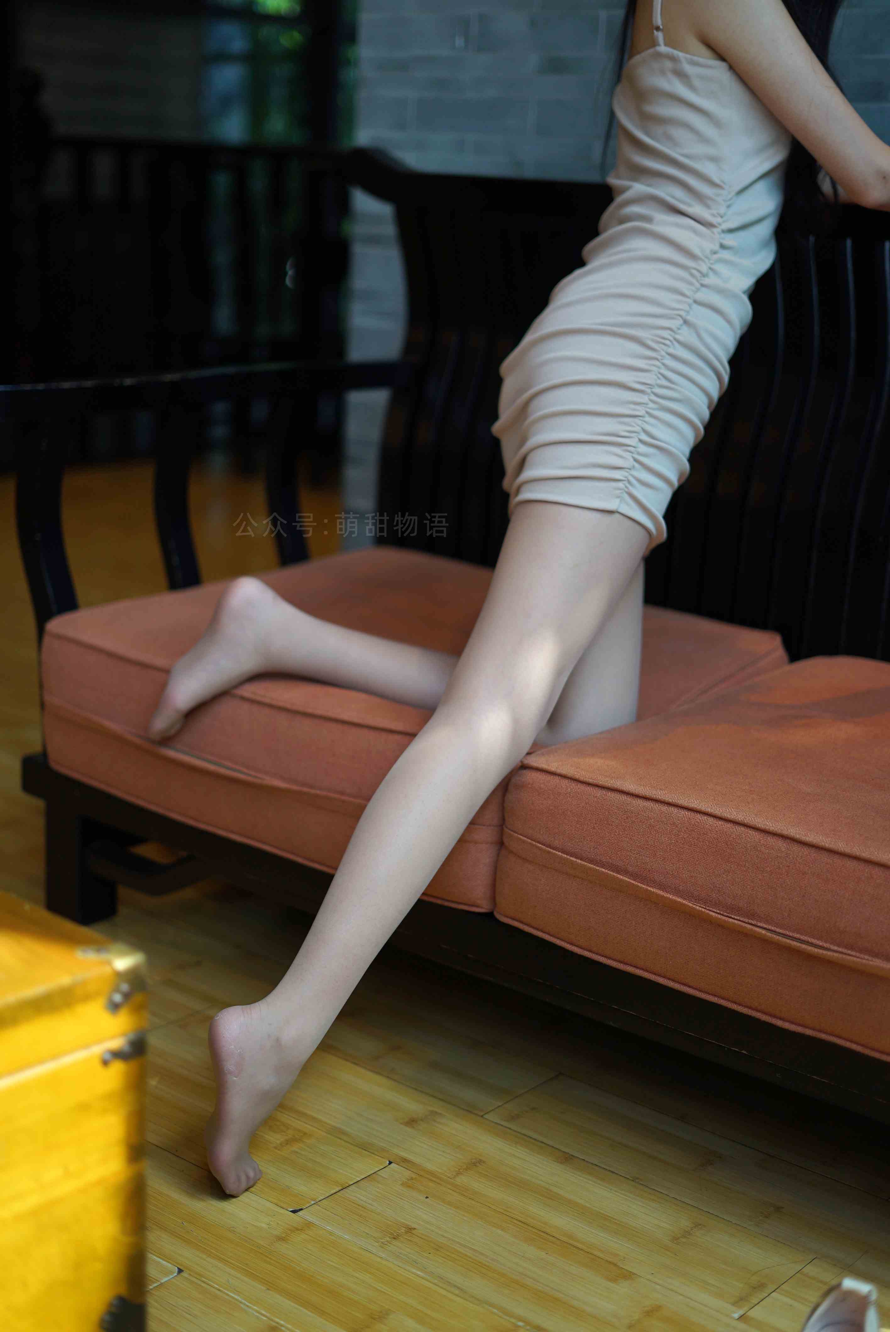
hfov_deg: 27.0
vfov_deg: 39.6
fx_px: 1852
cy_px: 666
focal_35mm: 50
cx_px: 445
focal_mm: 50
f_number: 1.8
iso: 125
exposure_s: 1/320
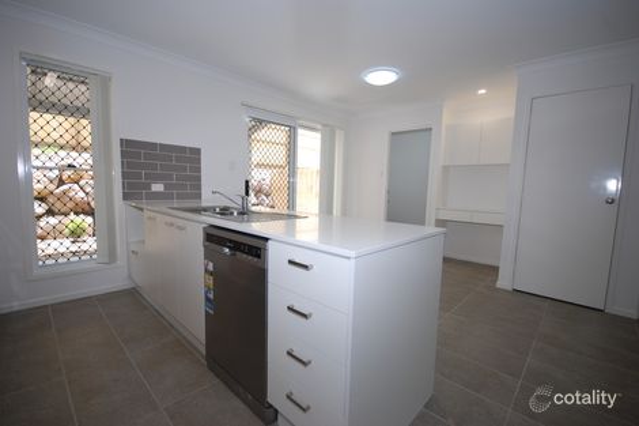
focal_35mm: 15
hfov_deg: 100.4
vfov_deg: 77.3
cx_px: 320
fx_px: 266
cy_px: 213
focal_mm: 10
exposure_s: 1/80
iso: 200
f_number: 4.5
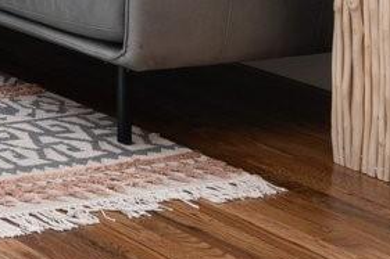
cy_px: -287
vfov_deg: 11.8
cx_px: -555
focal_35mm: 102
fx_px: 1104
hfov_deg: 13.9
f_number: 8
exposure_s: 1/60
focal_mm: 14
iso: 200
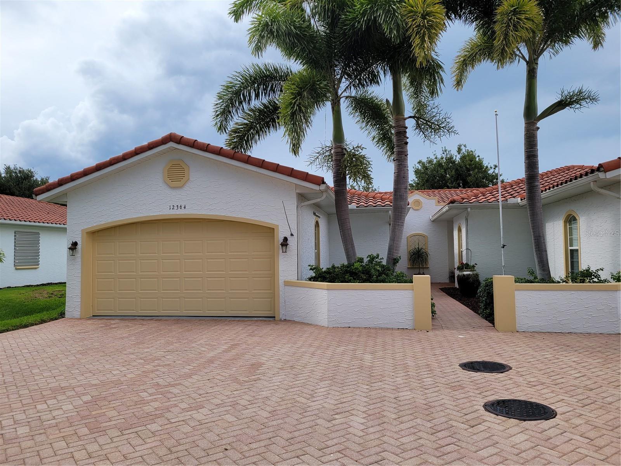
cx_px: 310
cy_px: 233
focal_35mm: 26
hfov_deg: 67.3
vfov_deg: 53.1
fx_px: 466
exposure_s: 1/1601
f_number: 1.8
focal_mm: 5.4
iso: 40
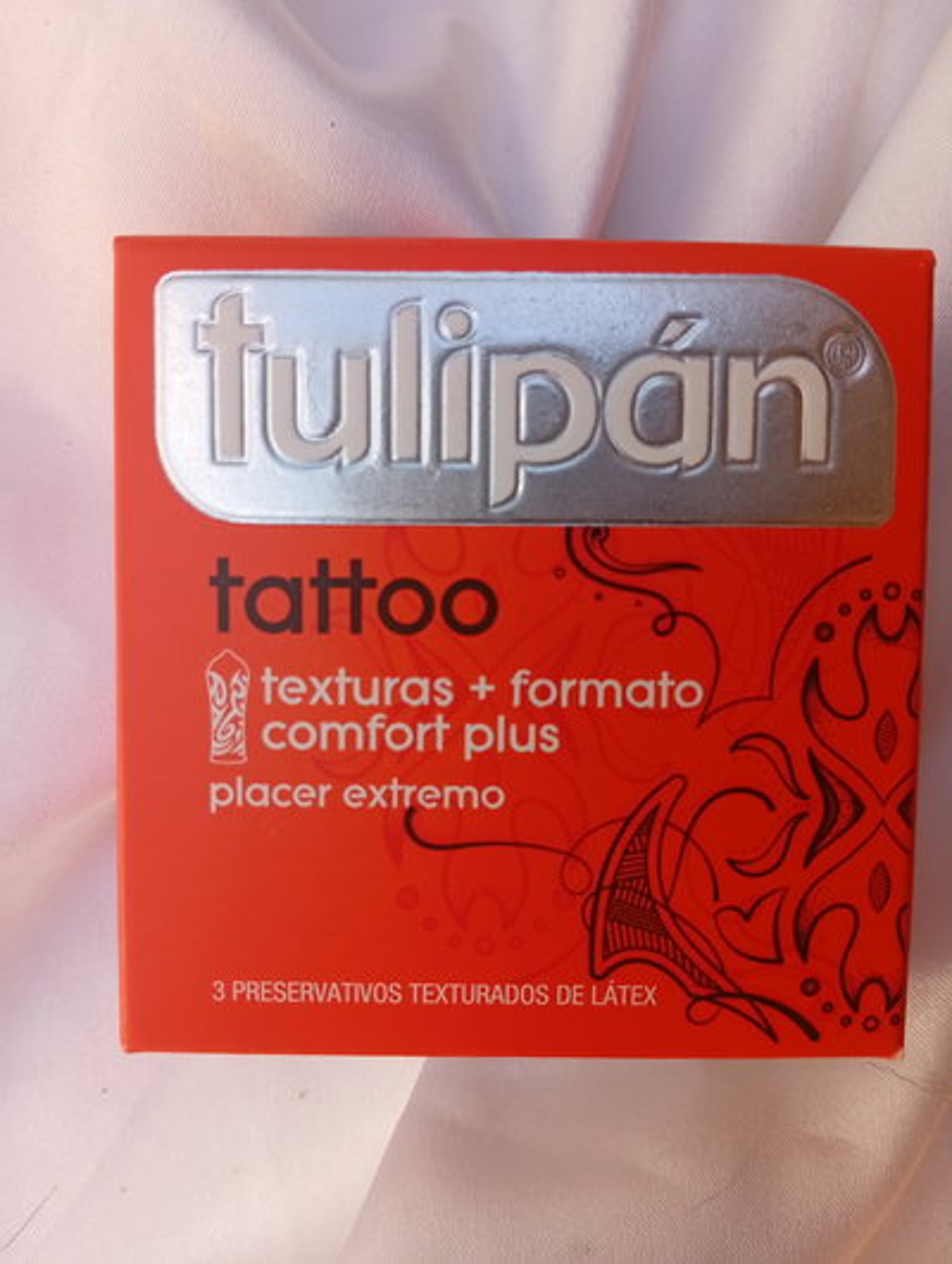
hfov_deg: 51.5
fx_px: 987
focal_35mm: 27
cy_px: 632
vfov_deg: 65.2
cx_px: 476
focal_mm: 3.98
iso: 50
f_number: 1.8
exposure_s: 1/142
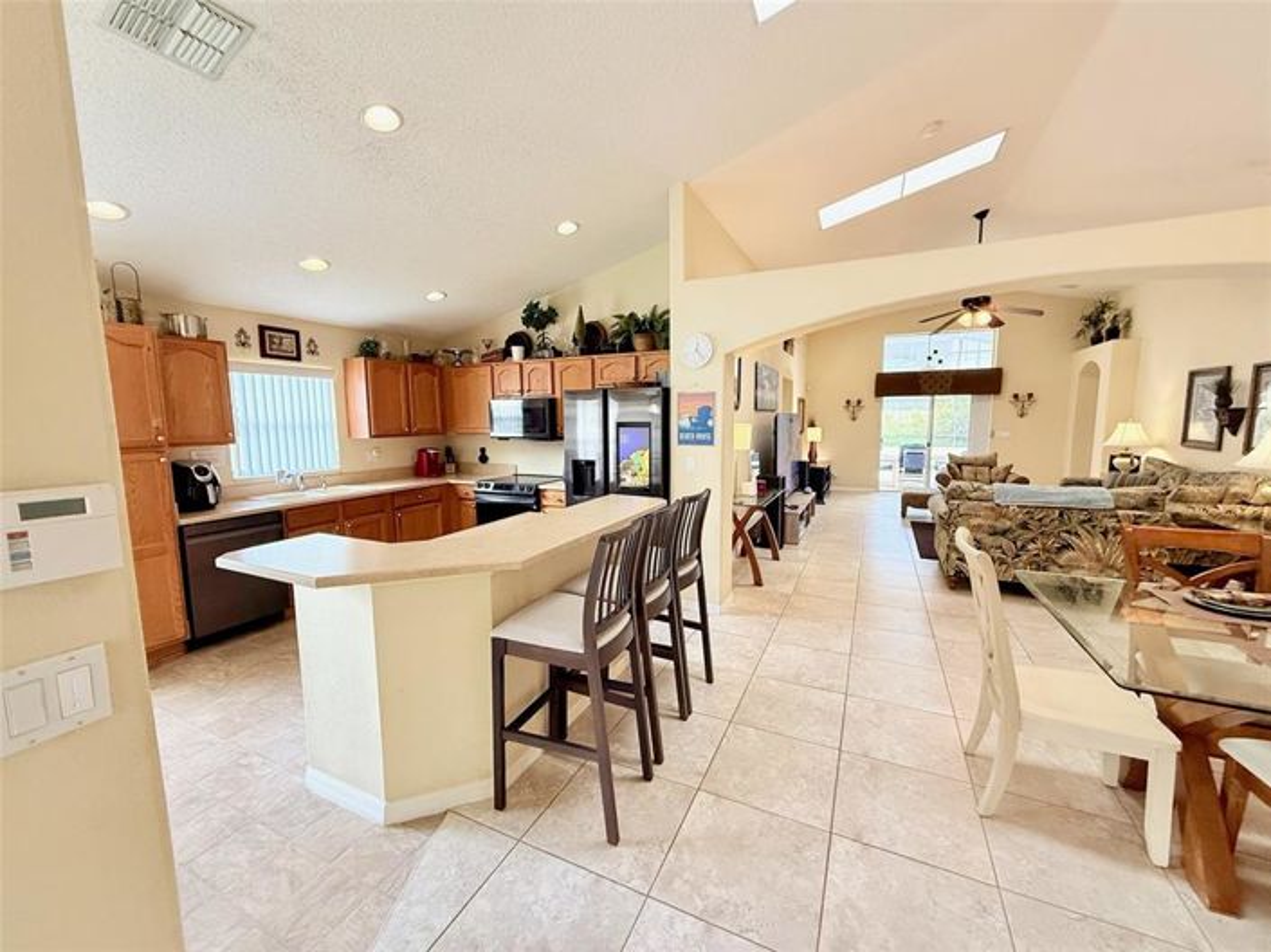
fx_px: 514
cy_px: 476
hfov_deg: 102.1
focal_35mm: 14
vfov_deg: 85.6
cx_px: 636
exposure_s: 1/120
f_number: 2.2
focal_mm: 2.22
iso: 320
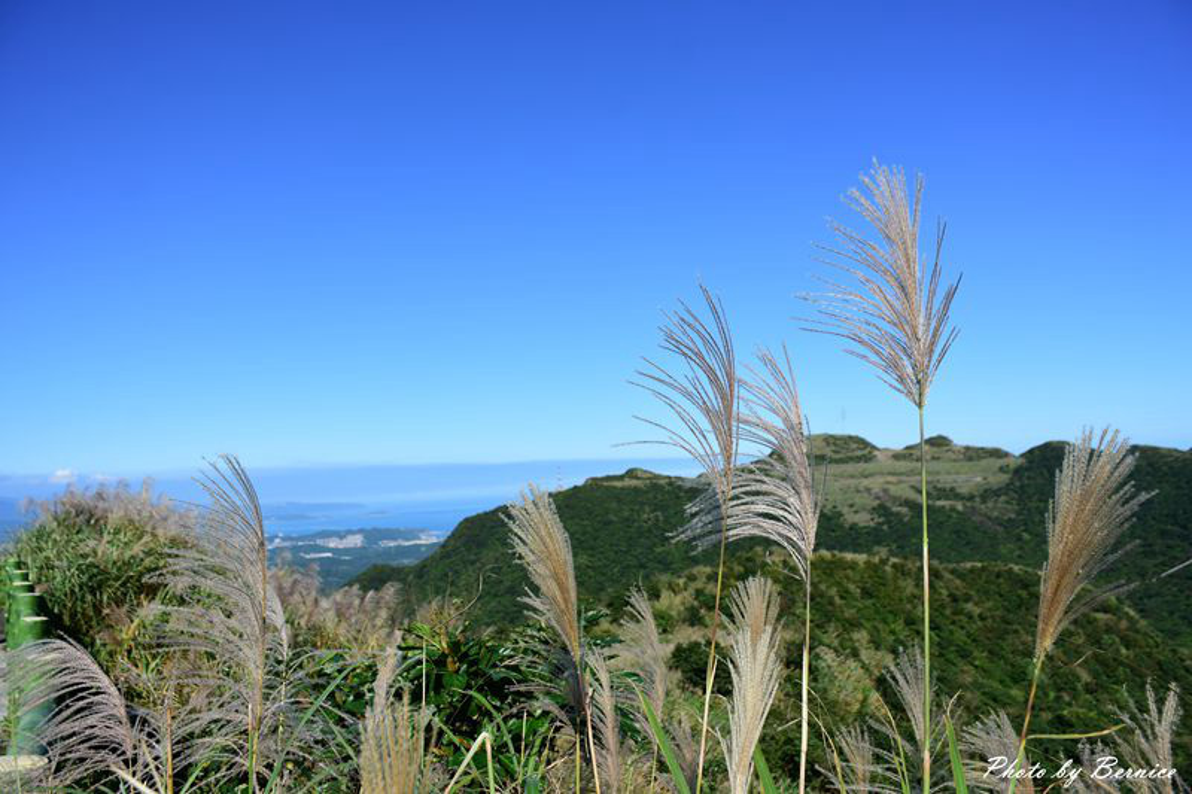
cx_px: 596
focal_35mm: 27
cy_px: 397
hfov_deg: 67.4
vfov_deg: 47.9
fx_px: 894
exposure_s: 1/800
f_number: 5.6
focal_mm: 18
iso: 100
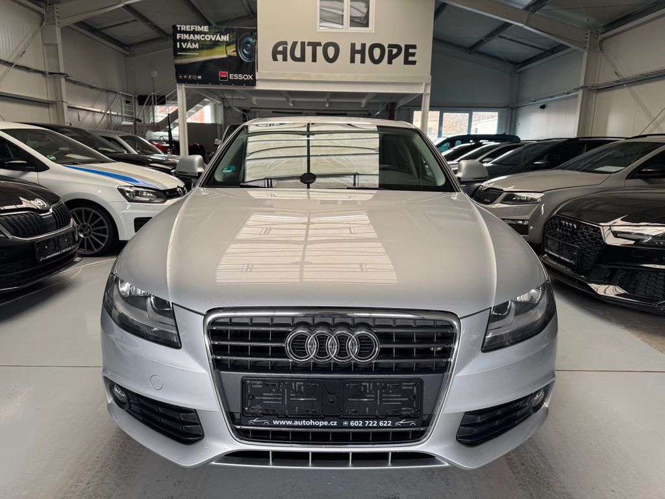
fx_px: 461
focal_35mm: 24
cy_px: 250
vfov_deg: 56.8
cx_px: 332
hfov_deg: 71.6
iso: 160
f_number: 1.78
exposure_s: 1/121
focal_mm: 6.76
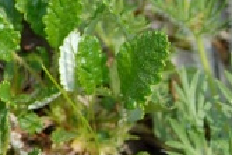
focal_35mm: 716
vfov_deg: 1.9
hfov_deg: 2.9
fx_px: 4618
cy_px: 133
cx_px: 489
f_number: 7.1
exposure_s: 1/180
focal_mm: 100
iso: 100
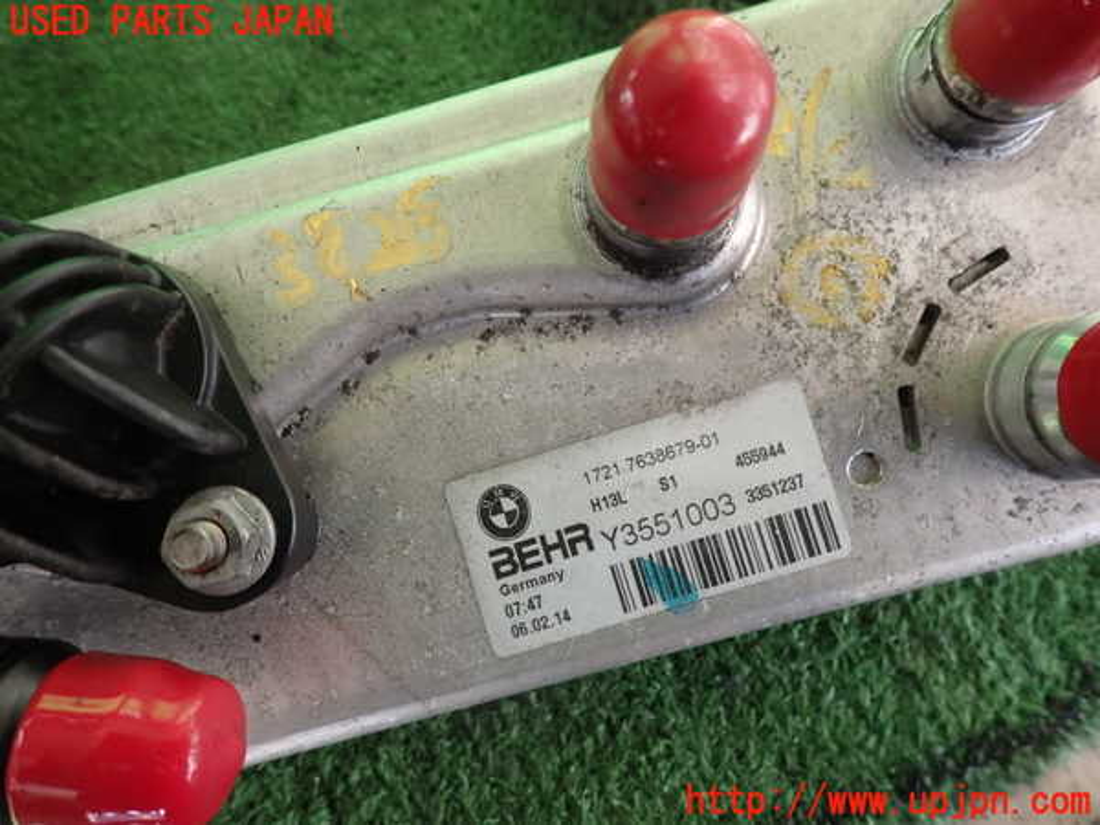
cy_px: 412
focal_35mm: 25
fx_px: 794
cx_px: 550
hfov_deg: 69.4
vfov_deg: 54.9
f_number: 2
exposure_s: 1/60
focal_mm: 4.5
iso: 125
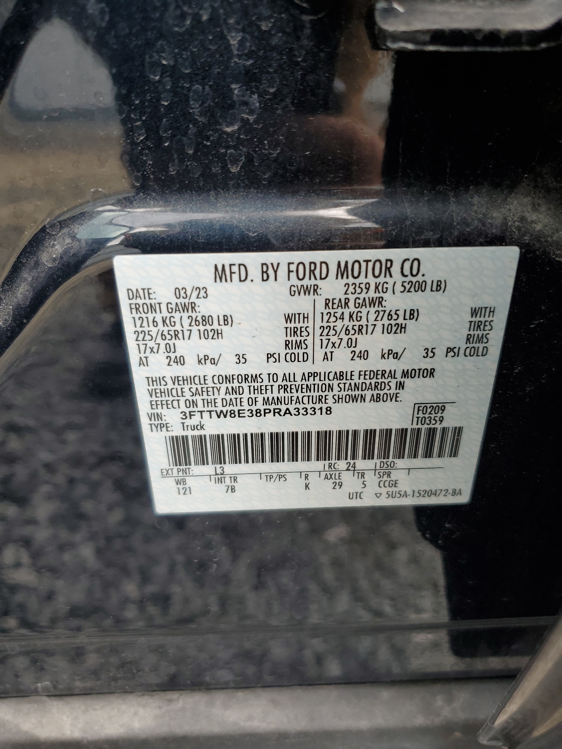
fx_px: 563
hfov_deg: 53.1
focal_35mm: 26
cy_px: 374
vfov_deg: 67.3
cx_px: 281
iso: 50
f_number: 1.5
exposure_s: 1/270
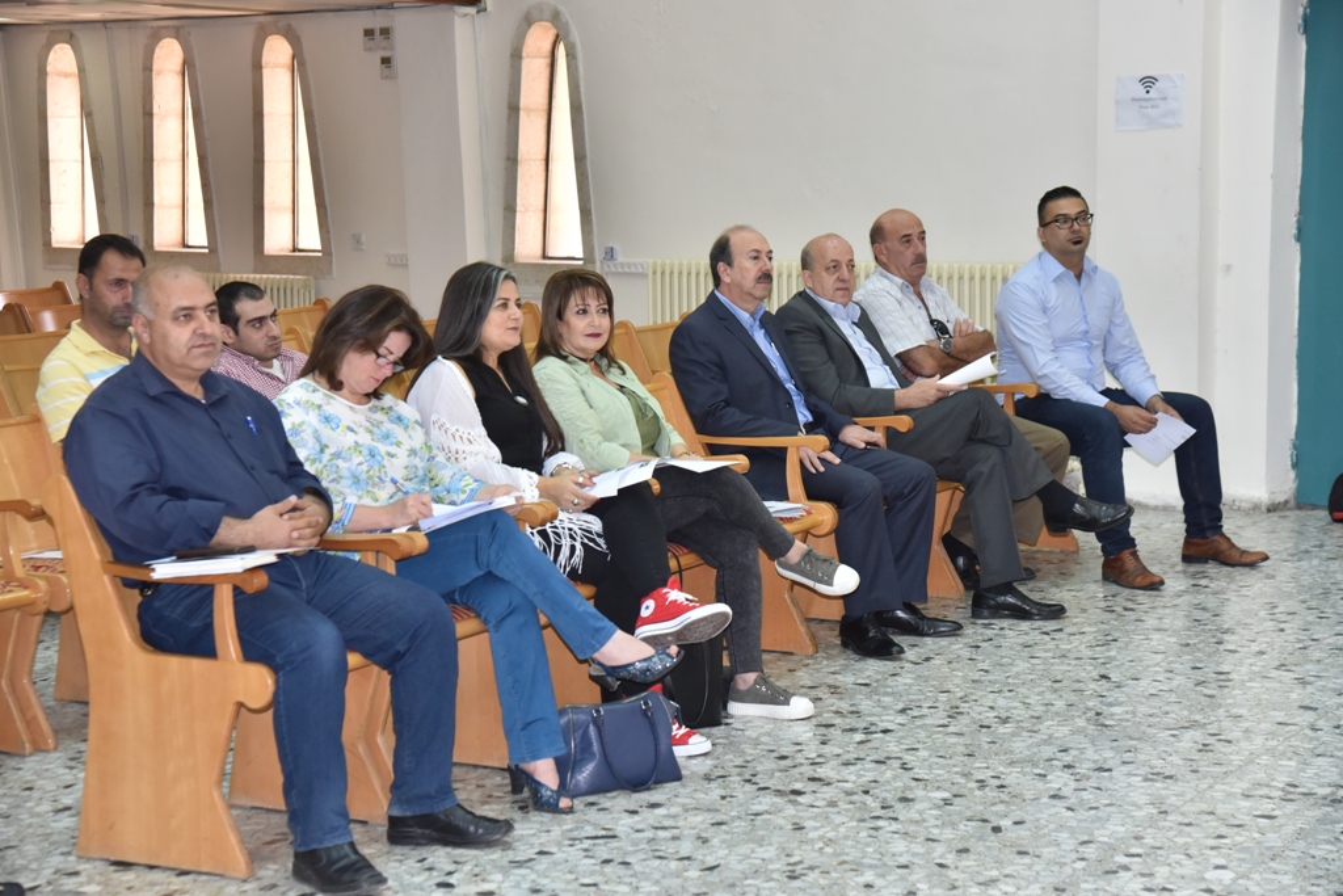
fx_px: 2612
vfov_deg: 19.5
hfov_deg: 28.8
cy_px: 448
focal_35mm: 70
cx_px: 672
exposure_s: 1/250
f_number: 5.6
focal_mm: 70
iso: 1600
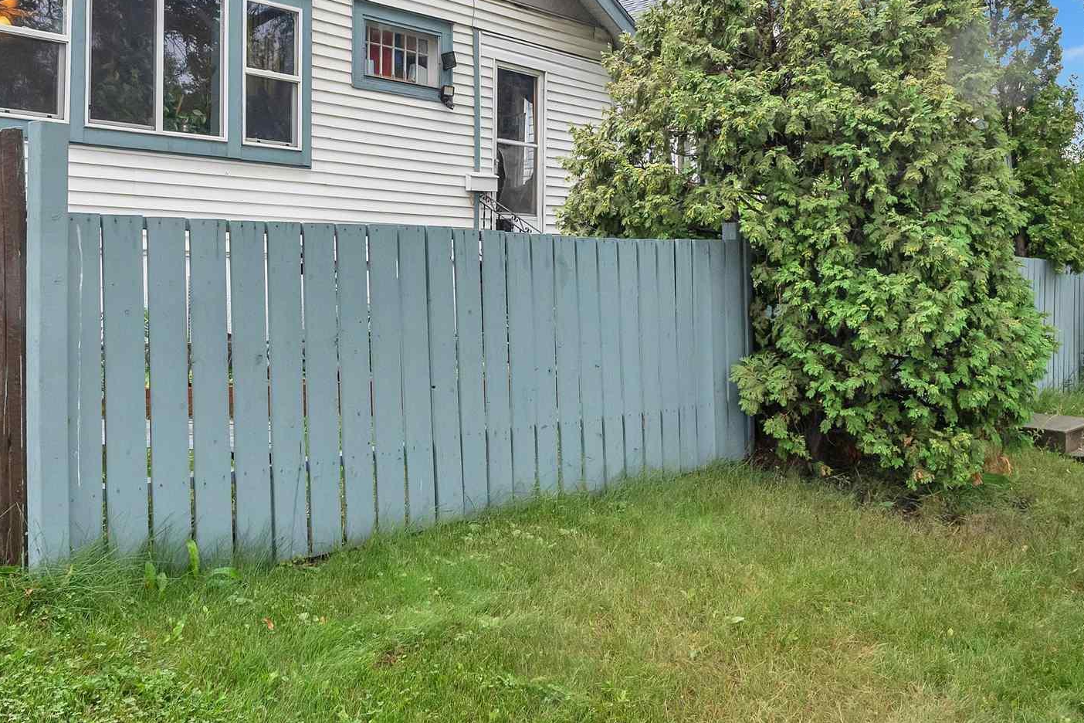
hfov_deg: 52.9
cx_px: 478
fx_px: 1087
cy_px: 292
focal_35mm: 36
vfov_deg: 36.7
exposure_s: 1/125
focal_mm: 11
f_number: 6.7
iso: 640
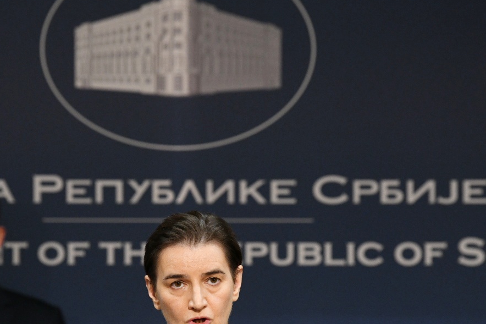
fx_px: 3712
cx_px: 182
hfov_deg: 7.5
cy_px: 263
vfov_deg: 5.0
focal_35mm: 275
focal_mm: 150
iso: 2500
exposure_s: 1/500
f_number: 4
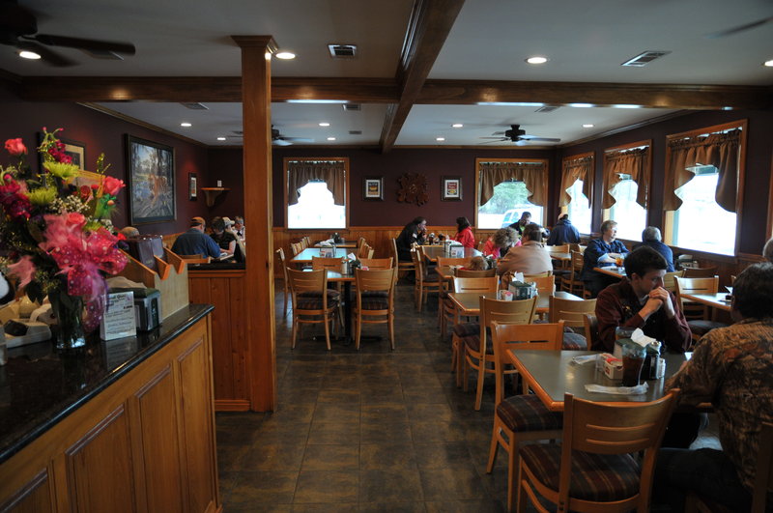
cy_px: 256
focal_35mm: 24
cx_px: 386
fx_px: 515
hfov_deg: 73.8
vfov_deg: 53.0
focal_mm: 16
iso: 560
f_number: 3.5
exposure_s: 1/30
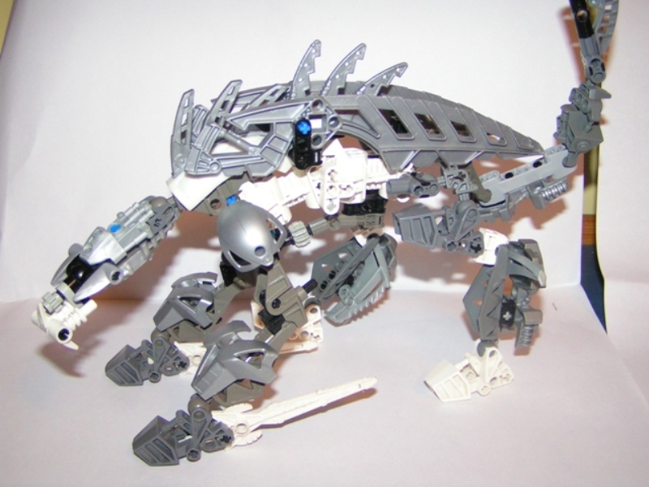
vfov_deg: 37.7
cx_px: 324
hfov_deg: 49.0
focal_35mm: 38
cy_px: 244
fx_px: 712
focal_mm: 5.8
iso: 200
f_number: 2.8
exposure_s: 1/40
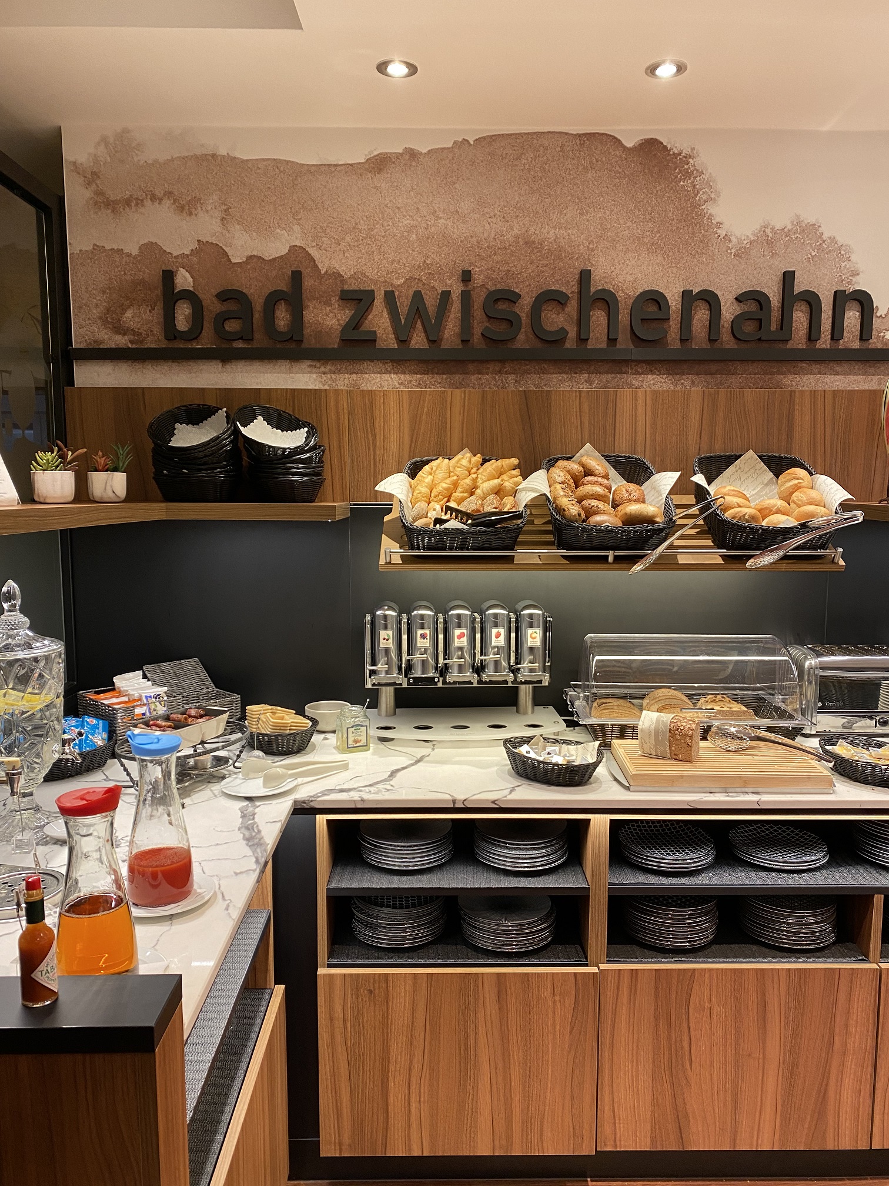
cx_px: 444
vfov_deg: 67.3
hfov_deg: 53.1
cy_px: 593
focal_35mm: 26
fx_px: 890
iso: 80
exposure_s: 1/50
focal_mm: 4.25
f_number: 1.8
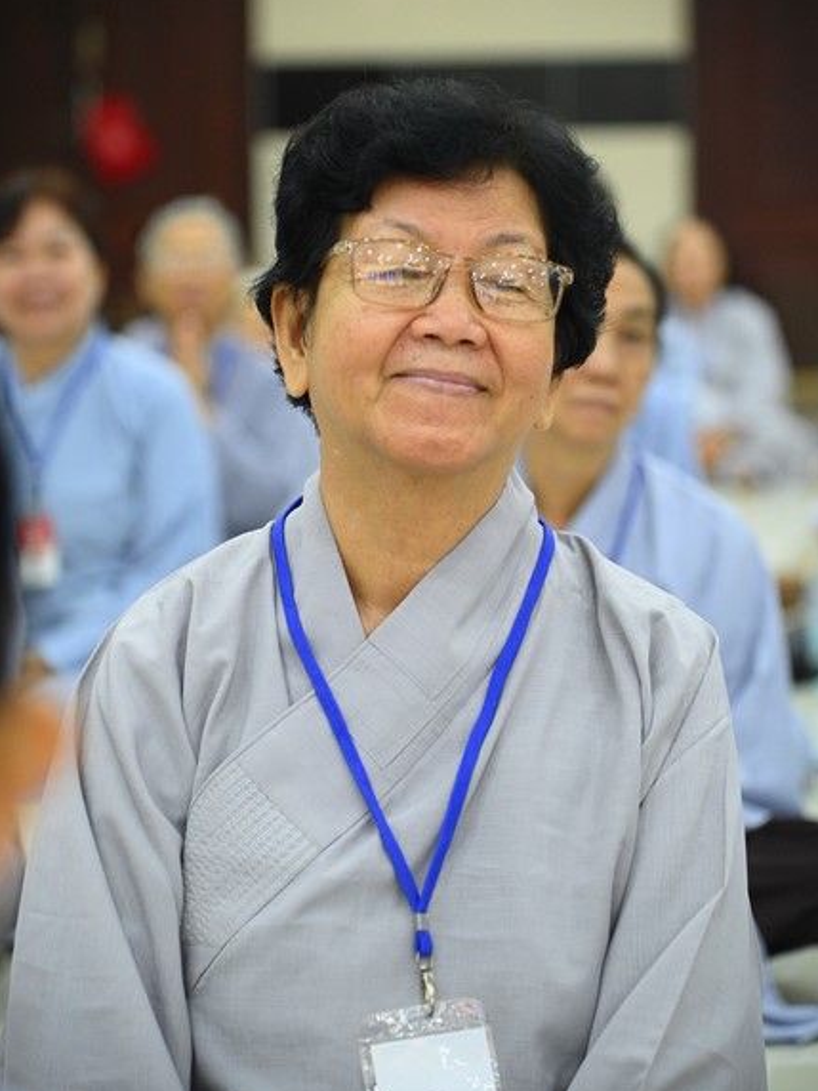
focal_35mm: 131
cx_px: 408
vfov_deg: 15.1
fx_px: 4127
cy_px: 515
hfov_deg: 11.3
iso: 5000
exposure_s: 1/160
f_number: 4
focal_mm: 120
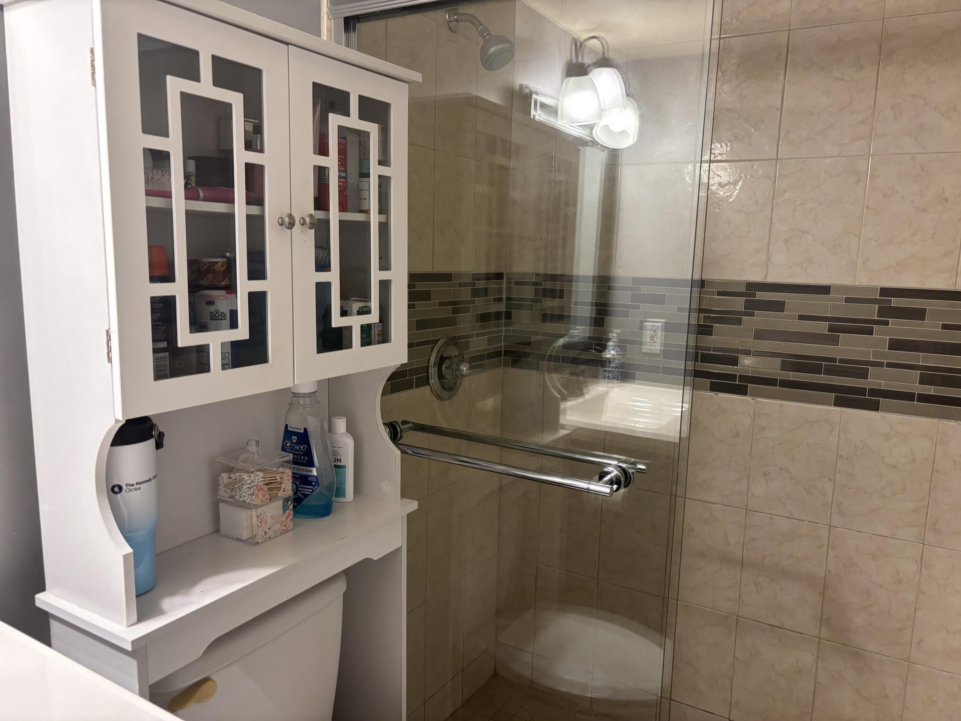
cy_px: 360
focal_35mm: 26
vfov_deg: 53.1
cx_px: 480
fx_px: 722
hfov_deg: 67.3
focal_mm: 5.96
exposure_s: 1/60
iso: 200
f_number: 1.6
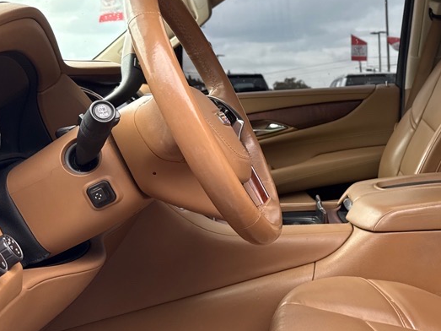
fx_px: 599
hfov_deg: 38.7
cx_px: 360
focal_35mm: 47
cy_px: 150
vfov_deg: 30.8
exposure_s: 1/376
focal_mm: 6.76
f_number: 1.78
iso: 100
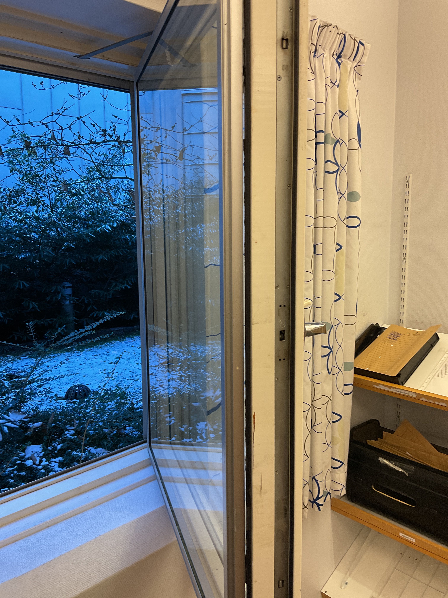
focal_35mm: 29
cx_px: 224
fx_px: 500
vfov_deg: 61.7
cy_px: 299
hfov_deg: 48.2
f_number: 1.8
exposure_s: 1/100
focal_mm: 3
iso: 64
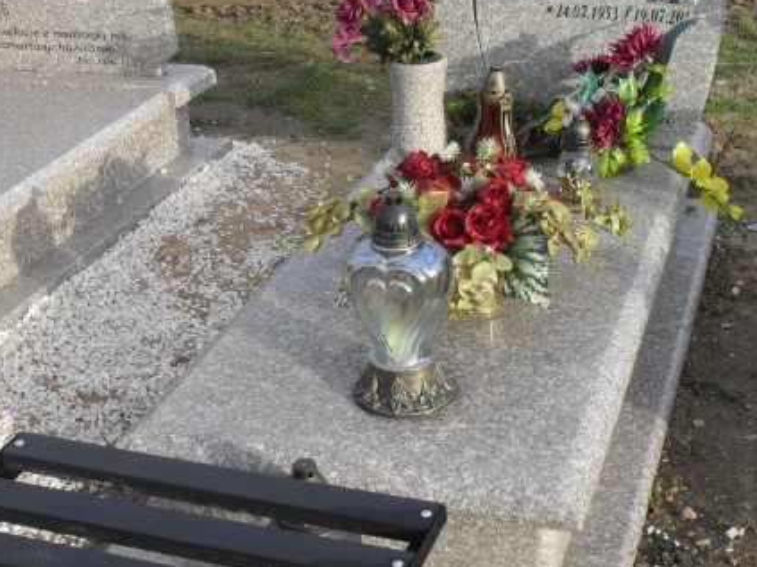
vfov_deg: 27.5
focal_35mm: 53
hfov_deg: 36.0
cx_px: 476
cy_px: 234
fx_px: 1159
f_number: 3.2
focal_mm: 6.3
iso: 100
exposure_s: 1/250
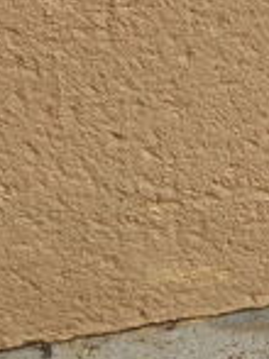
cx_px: 450
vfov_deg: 18.0
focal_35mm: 109
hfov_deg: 12.6
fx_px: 1131
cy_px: 107
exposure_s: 1/154
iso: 25
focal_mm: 4.6
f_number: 2
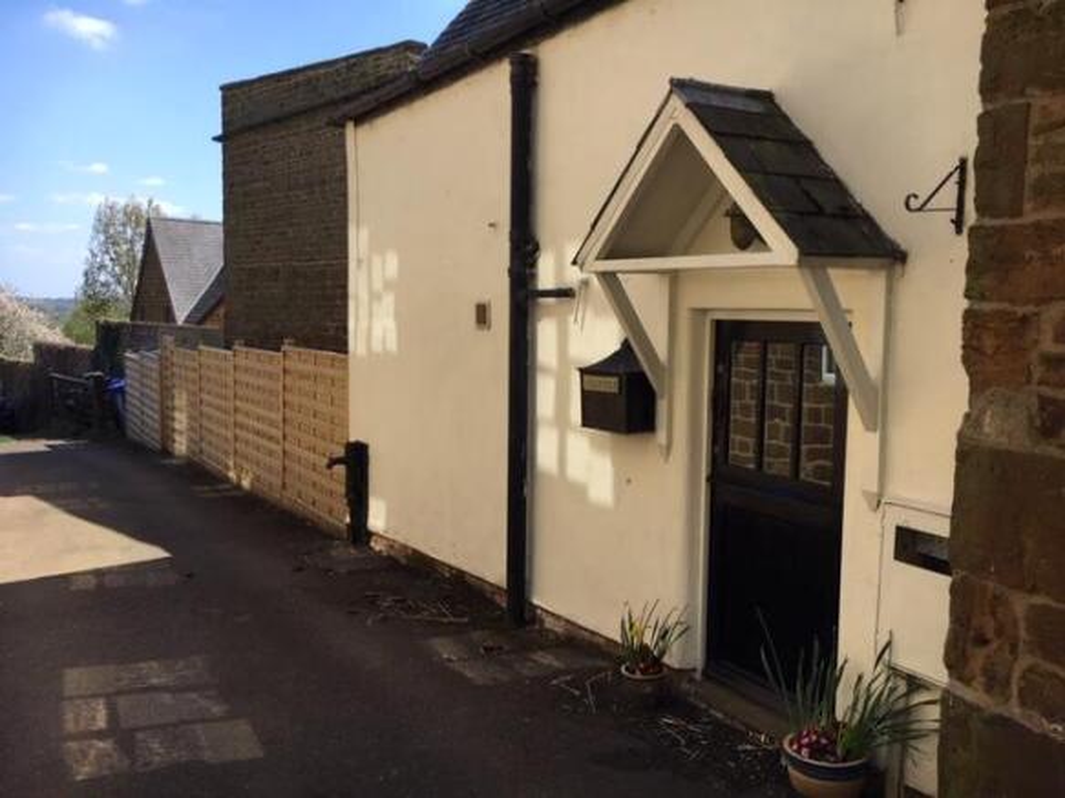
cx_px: 532
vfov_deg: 48.2
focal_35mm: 29
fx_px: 892
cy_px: 399
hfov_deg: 61.7
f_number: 2.2
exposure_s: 1/793
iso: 25
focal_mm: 4.15
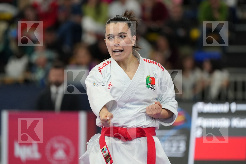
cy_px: 82
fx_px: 2050
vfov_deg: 4.6
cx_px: 123
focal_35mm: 300
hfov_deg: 6.9
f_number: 2.8
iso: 1000
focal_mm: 200
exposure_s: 1/500
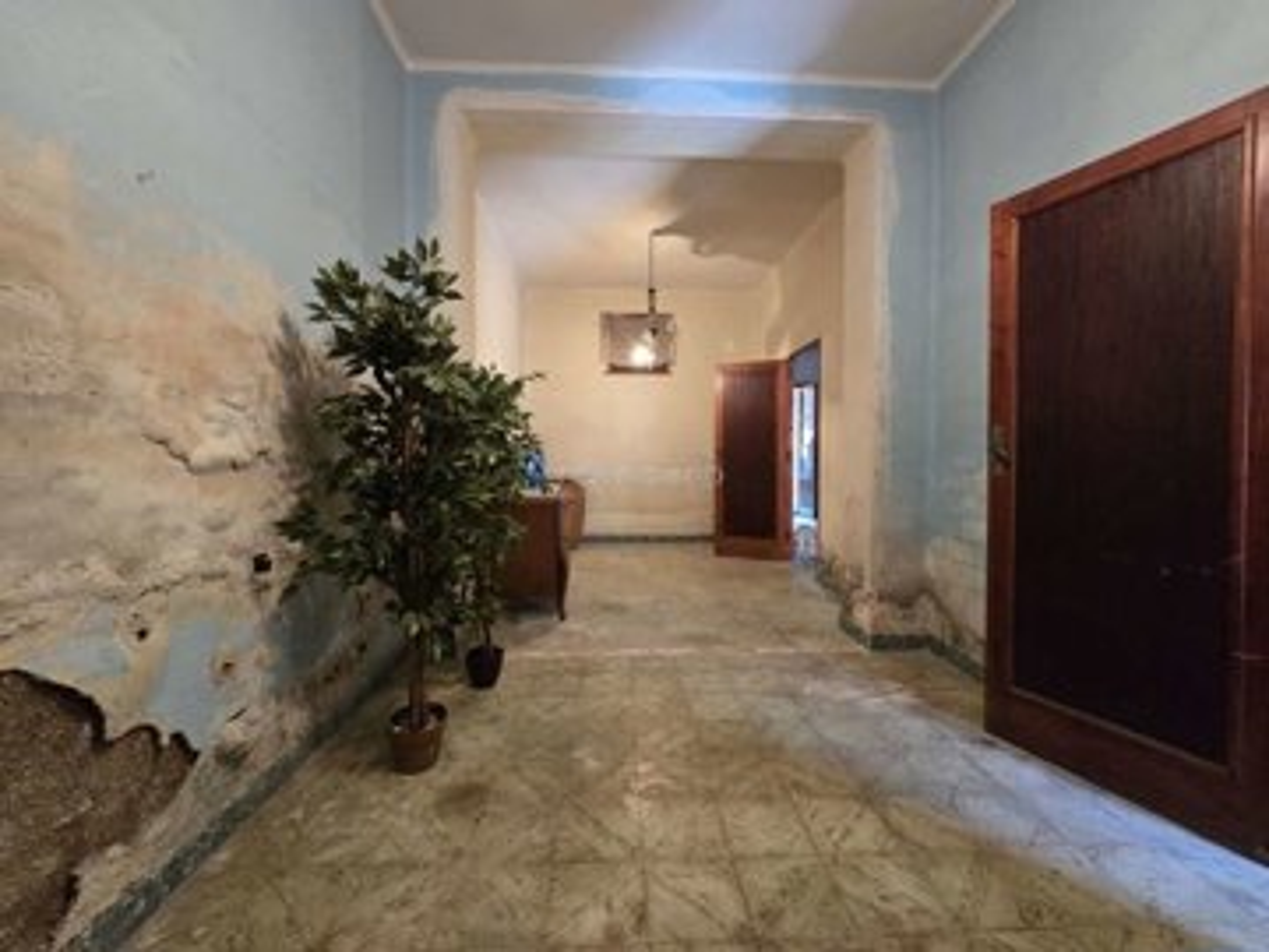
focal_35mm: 13
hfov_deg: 106.2
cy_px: 476
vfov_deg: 89.9
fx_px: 477
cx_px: 634
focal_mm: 2.2
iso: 800
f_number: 2.2
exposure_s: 1/50
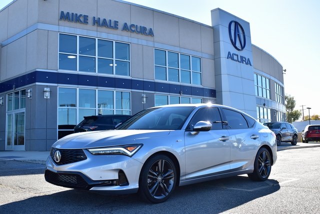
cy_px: 107
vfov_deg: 35.6
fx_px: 334
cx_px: 160
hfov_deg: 51.2
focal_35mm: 38
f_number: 7.1
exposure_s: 1/200
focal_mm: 25
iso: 100
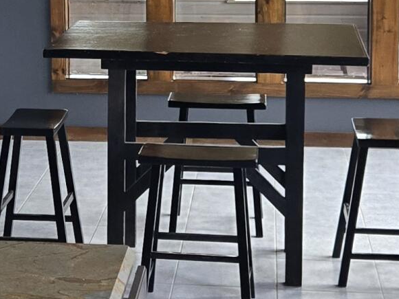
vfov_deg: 12.4
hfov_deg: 16.4
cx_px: 62
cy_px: 45
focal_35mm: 119
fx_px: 1372
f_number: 1.8
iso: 400
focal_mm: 5.4
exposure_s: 1/120
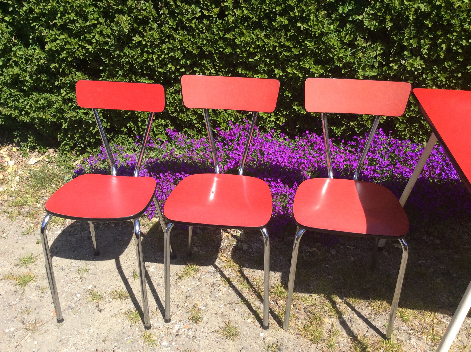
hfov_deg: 56.9
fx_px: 435
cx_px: 236
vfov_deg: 44.1
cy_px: 176
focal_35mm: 32
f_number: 2.4
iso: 32
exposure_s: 1/986
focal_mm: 3.3
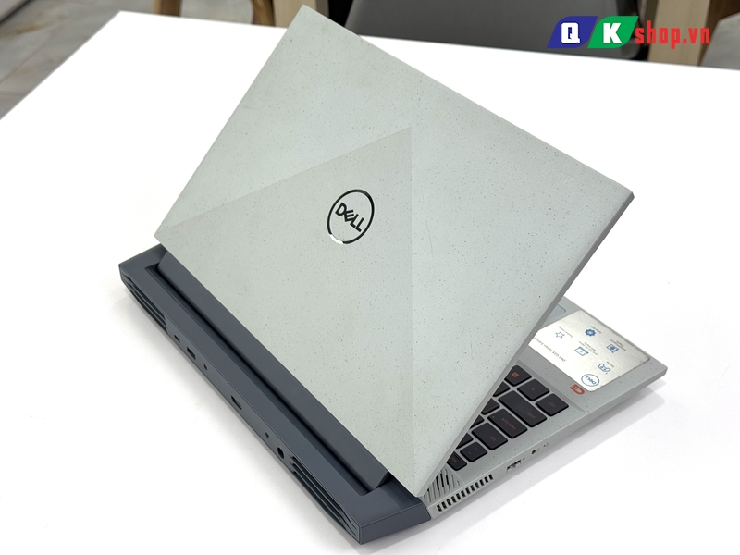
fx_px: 1026
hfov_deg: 39.7
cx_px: 370
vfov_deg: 30.3
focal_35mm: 48
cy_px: 278
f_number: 1.78
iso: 50
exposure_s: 1/121
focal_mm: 6.76
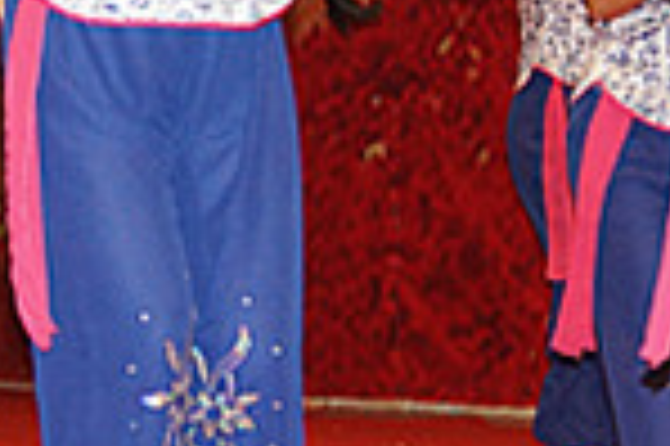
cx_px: 355
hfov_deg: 8.7
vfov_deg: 5.8
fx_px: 4387
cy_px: -173
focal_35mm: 236
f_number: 2.8
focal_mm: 30
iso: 500
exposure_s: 1/160
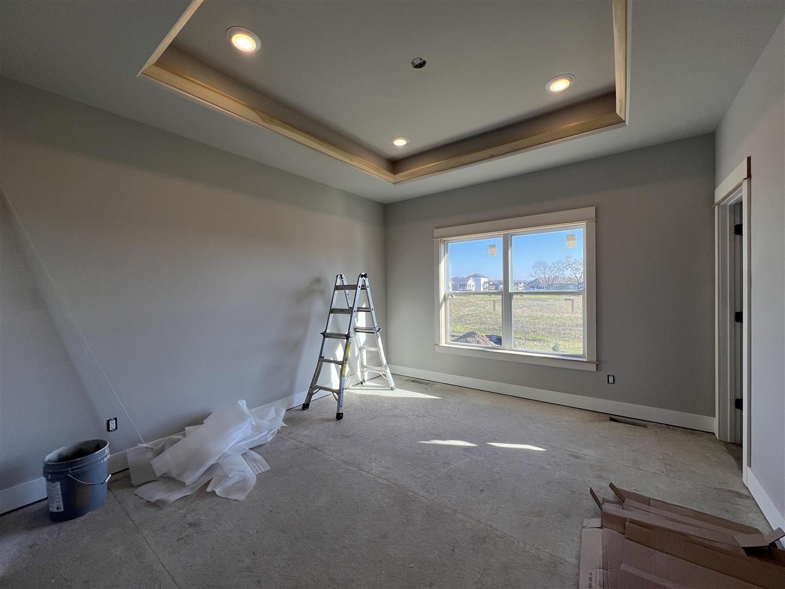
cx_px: 392
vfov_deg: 89.9
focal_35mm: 13
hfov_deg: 106.2
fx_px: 295
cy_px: 294
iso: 32
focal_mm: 1.57
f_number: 1.8
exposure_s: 1/246
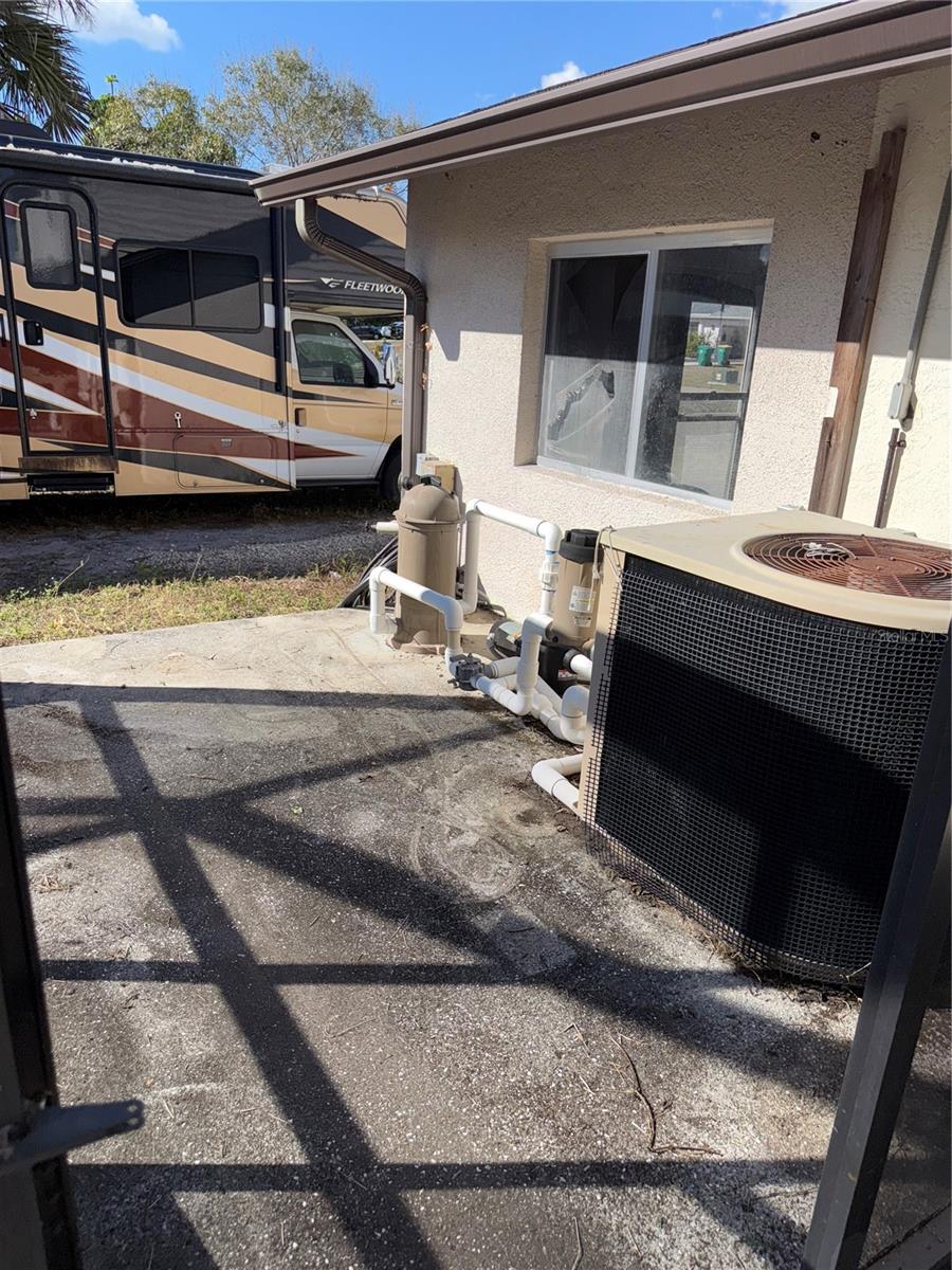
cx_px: 476
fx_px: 880
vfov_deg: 71.6
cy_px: 635
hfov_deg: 56.8
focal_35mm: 24
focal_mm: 6.76
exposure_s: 1/3953
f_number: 1.78
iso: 64
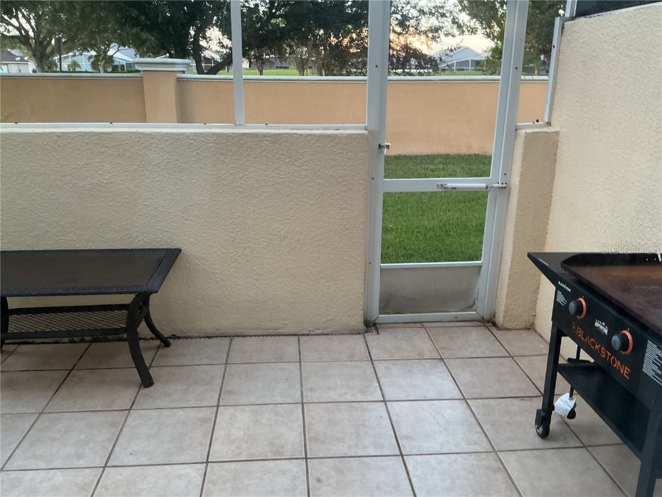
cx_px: 331
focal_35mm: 29
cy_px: 248
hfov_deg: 61.7
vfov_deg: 48.2
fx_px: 555
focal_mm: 3
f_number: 1.8
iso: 100
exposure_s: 1/60
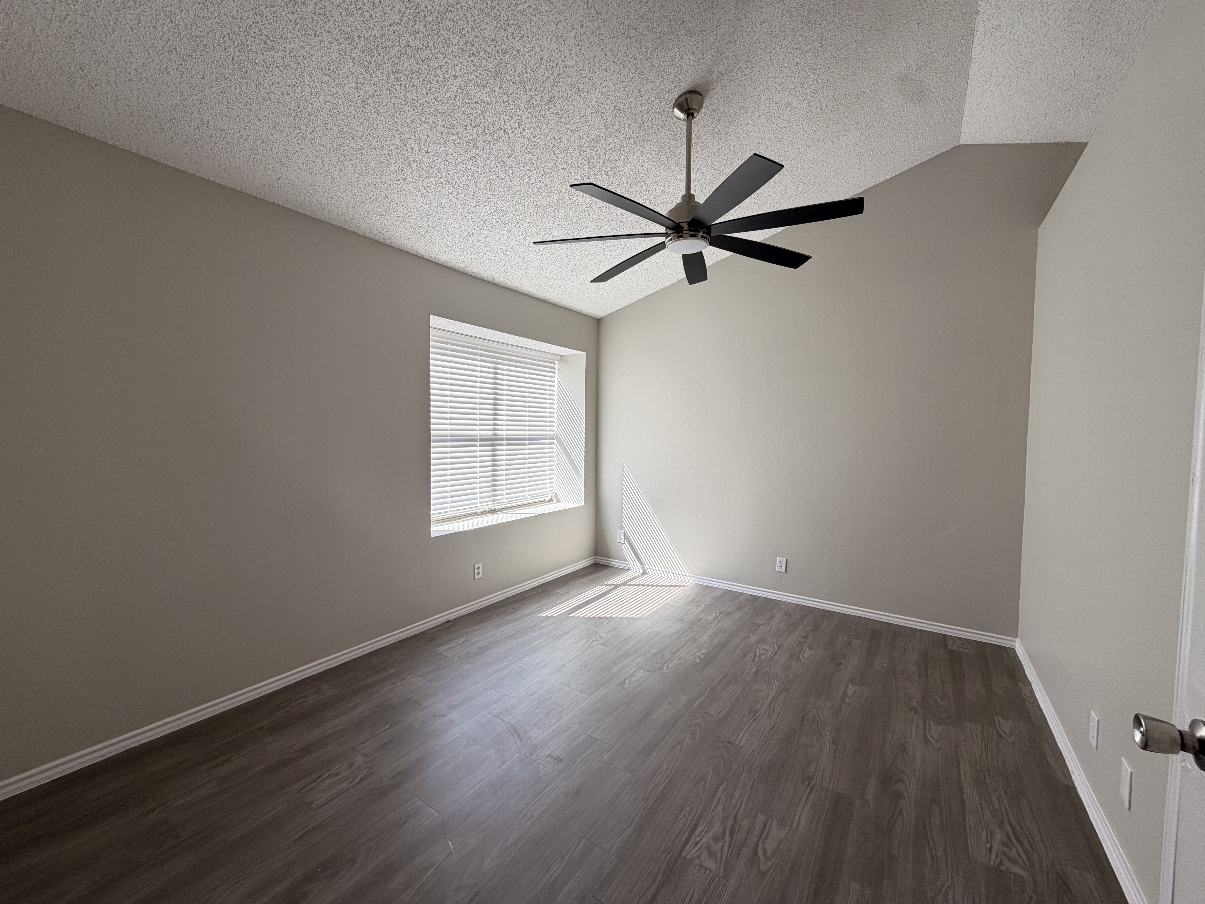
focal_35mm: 14
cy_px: 452
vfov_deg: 85.7
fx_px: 487
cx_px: 602
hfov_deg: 102.1
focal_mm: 2.22
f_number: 2.2
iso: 64
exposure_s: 1/121
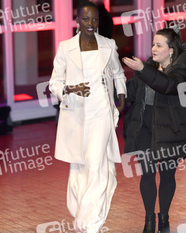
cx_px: 93
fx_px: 1135
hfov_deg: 9.4
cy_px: 126
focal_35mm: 165
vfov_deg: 11.7
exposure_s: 1/640
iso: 800
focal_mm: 145
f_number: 3.5
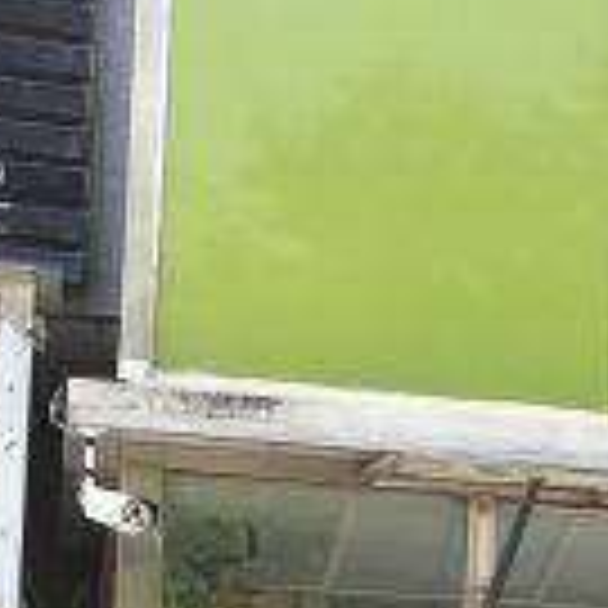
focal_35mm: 133
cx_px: 928
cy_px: 745
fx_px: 2643
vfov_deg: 12.8
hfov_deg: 12.4
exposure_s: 1/386
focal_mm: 4.15
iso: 25
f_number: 2.2
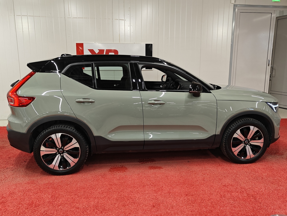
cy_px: 108
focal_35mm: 30
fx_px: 249
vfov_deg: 46.8
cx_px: 144
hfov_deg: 60.0
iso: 125
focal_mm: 5.59
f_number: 1.8
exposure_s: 1/90
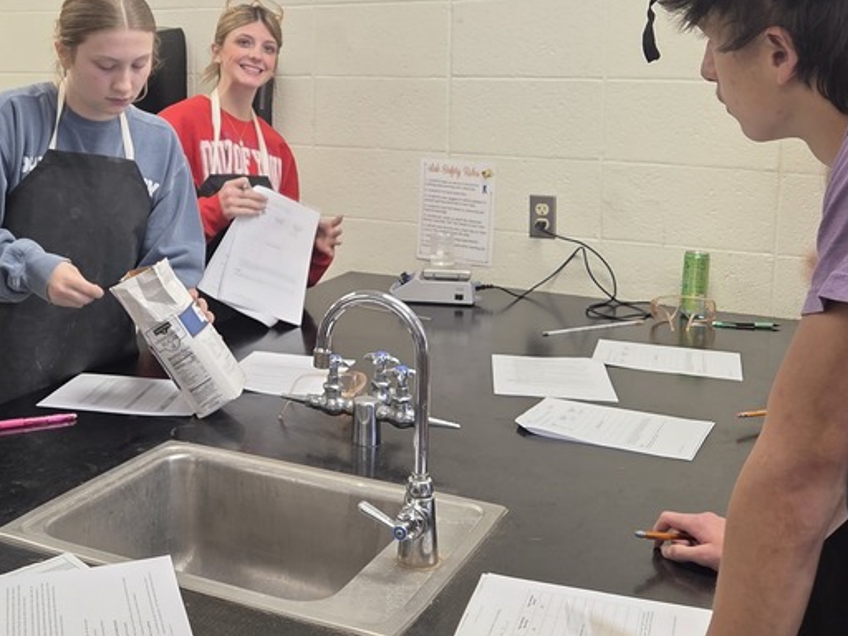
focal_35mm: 46
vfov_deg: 31.1
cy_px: 174
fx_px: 1127
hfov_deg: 40.2
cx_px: 227
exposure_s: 1/63
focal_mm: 5.4
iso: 50
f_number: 1.8
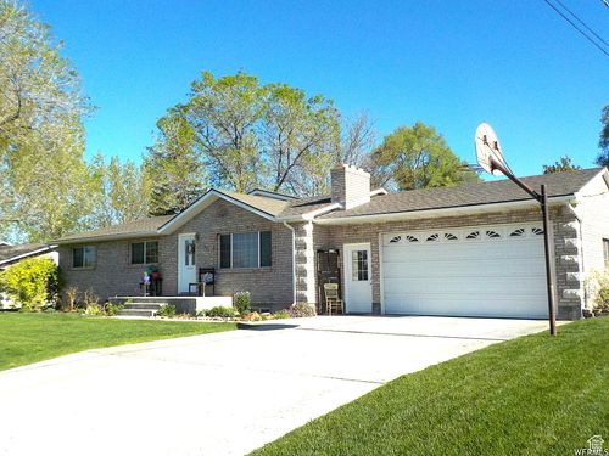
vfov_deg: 46.8
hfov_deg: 60.0
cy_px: 228
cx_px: 304
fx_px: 528
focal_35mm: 30
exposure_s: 1/1600
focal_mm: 4.1
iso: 125
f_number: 3.3
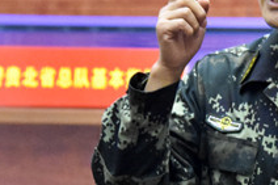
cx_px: 291
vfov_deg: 2.4
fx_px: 4421
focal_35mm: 573
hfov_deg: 3.6
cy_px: 96
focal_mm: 90
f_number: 5.3
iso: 6400
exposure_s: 1/160
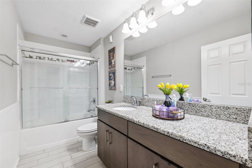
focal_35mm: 14
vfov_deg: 81.2
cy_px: 84
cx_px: 126
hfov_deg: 104.3
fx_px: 98
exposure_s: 1/20
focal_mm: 14
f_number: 8
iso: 400
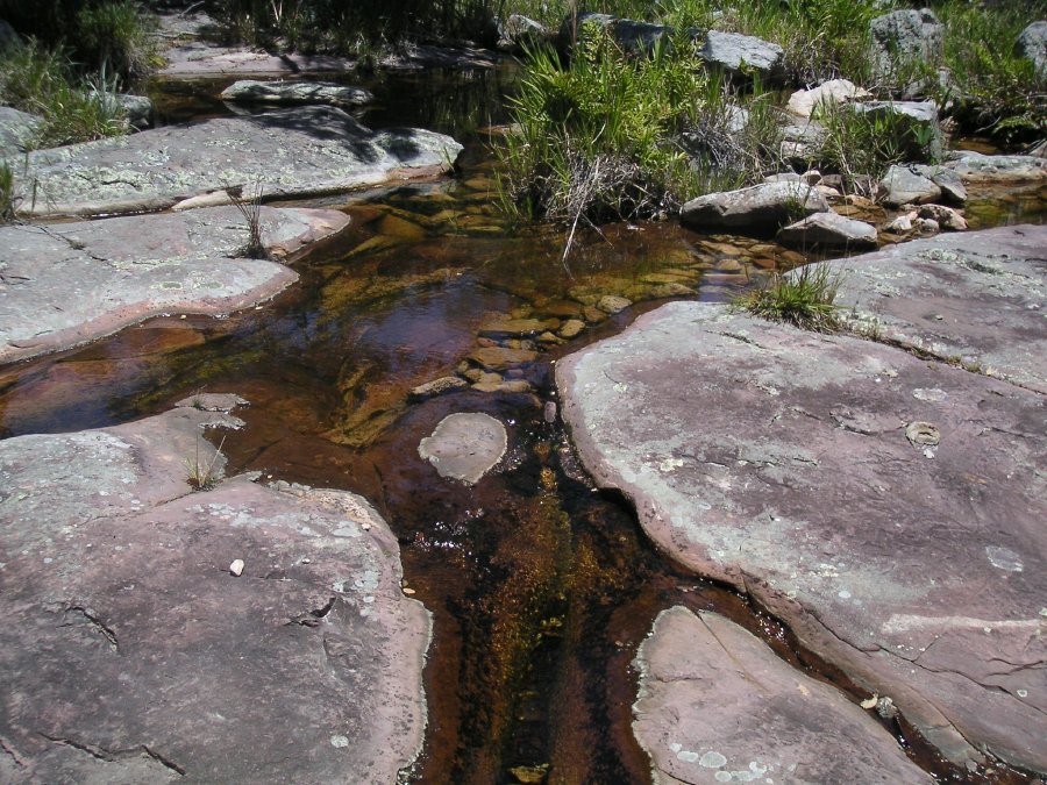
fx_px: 1149
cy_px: 392
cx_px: 524
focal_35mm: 38
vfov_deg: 37.7
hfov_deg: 49.0
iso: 50
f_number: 2.8
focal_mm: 6
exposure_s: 1/750
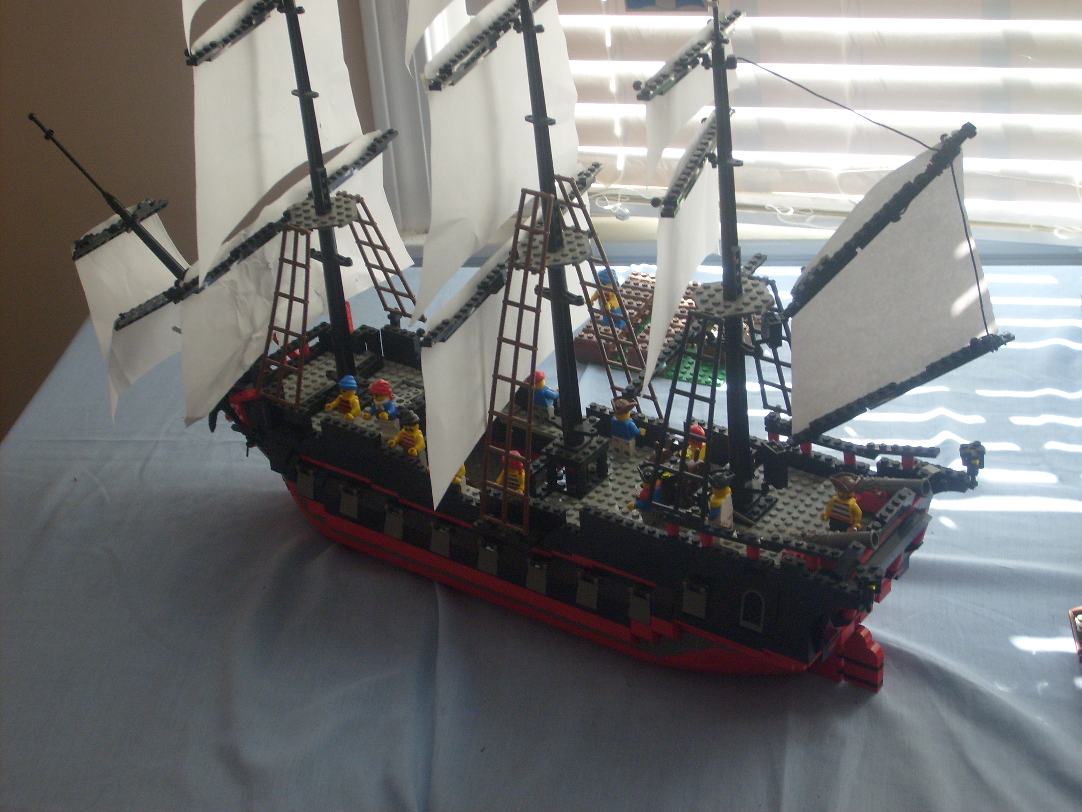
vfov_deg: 24.0
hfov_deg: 31.7
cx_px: 541
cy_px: 406
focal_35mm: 61
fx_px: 1907
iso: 80
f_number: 3.6
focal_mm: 10.3
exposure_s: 1/90
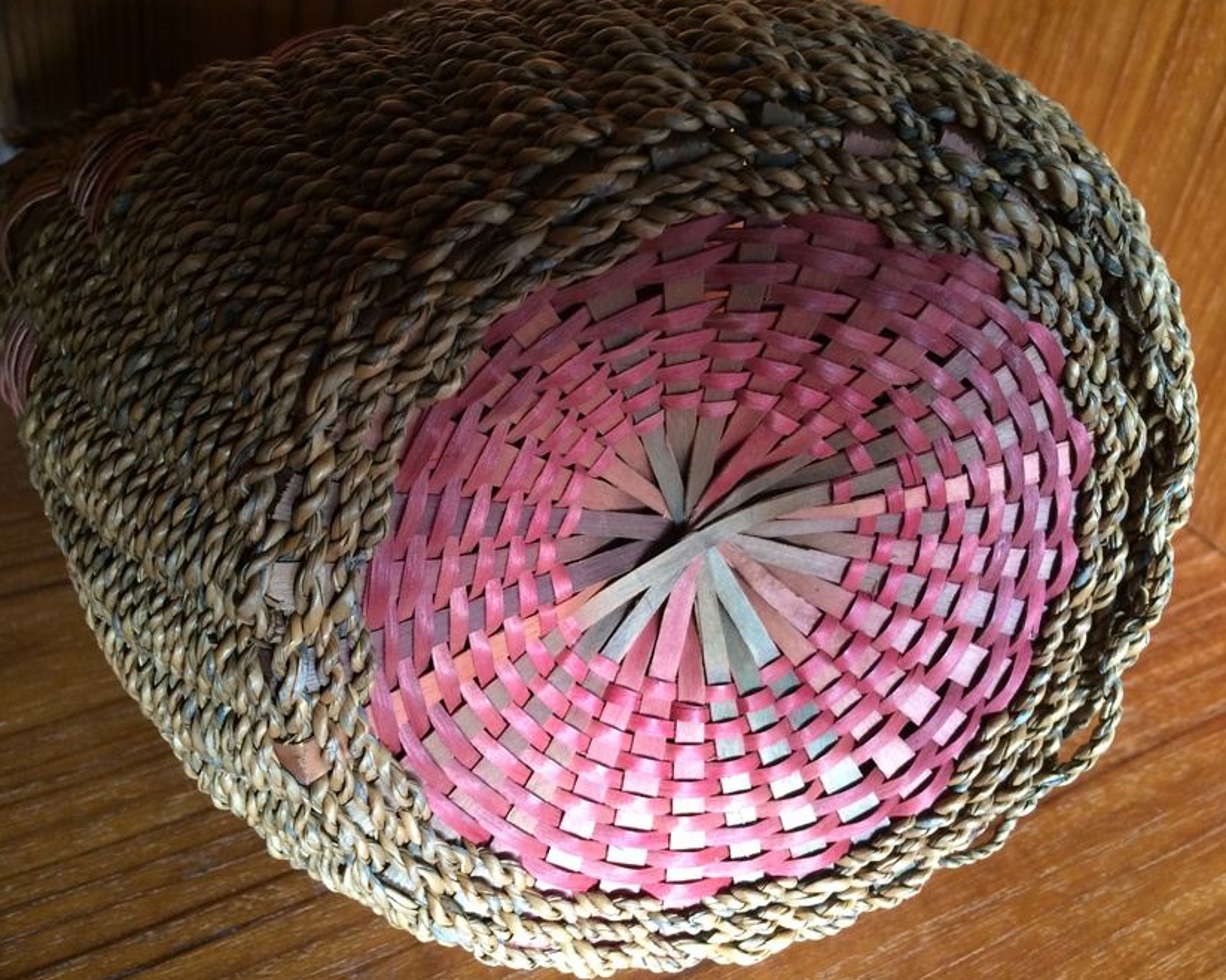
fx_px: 1161
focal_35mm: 32
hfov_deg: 55.7
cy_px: 487
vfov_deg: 45.8
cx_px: 591
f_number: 2.2
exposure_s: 1/30
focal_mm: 4.12
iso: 125
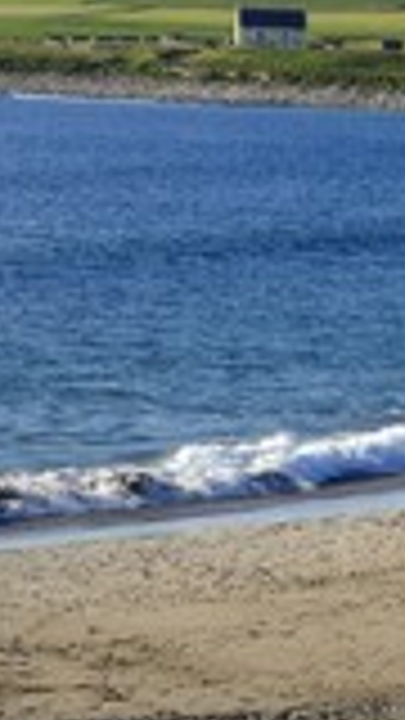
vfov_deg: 11.2
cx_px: 824
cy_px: 266
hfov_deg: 6.1
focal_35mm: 193
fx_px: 3685
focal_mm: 70
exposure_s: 1/250
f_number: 13
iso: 400
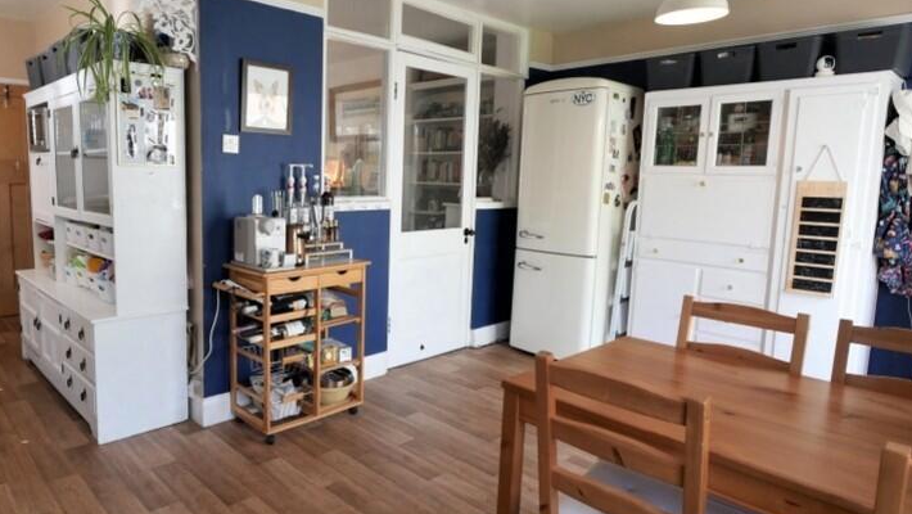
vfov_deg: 51.5
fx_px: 532
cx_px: 344
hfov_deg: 79.7
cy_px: 238
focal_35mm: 22
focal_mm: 7
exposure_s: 1/60
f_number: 4
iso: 500
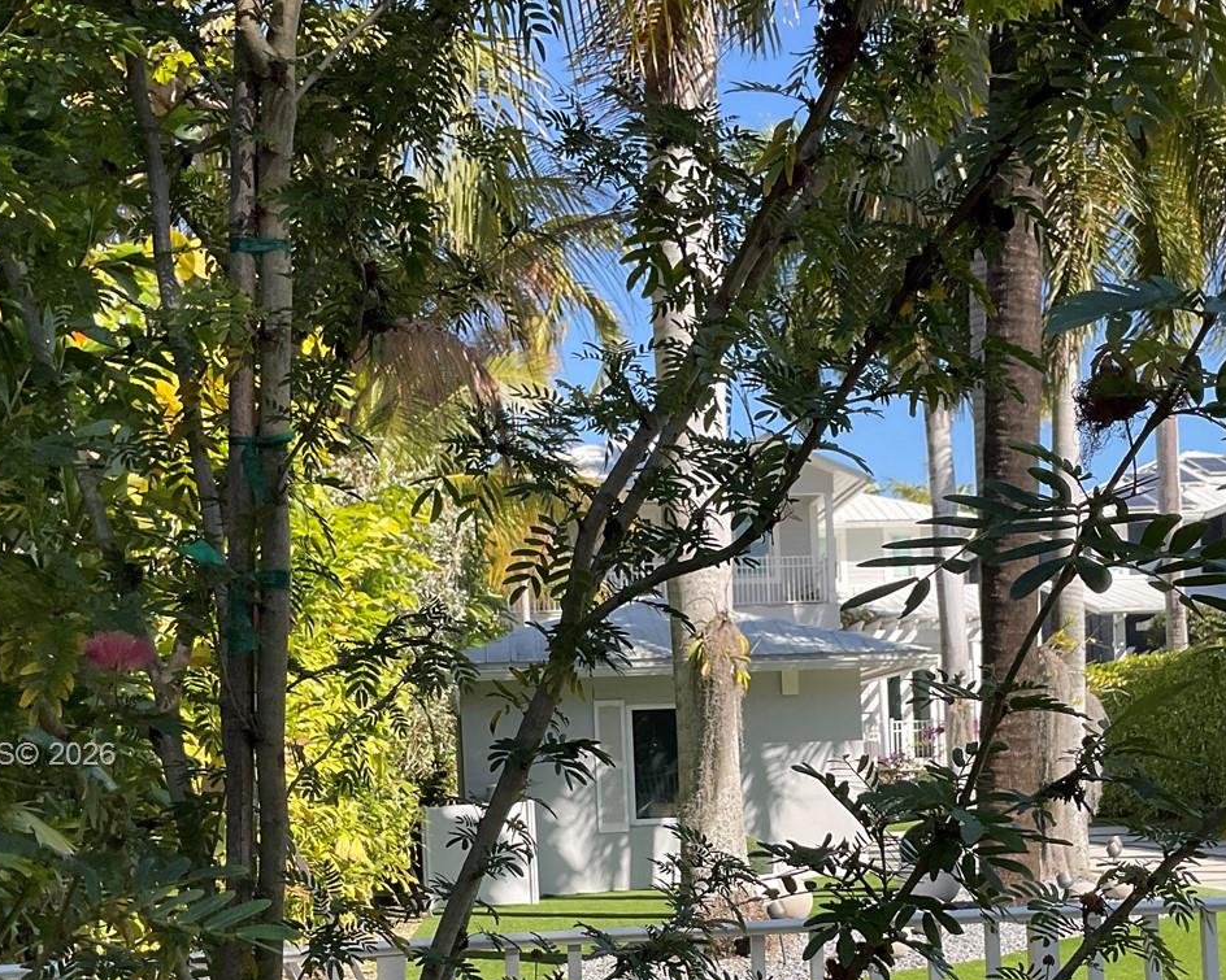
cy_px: 757
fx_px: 1741
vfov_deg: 30.8
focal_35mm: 48
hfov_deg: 38.6
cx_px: 751
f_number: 1.8
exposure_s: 1/739
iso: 16
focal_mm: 3
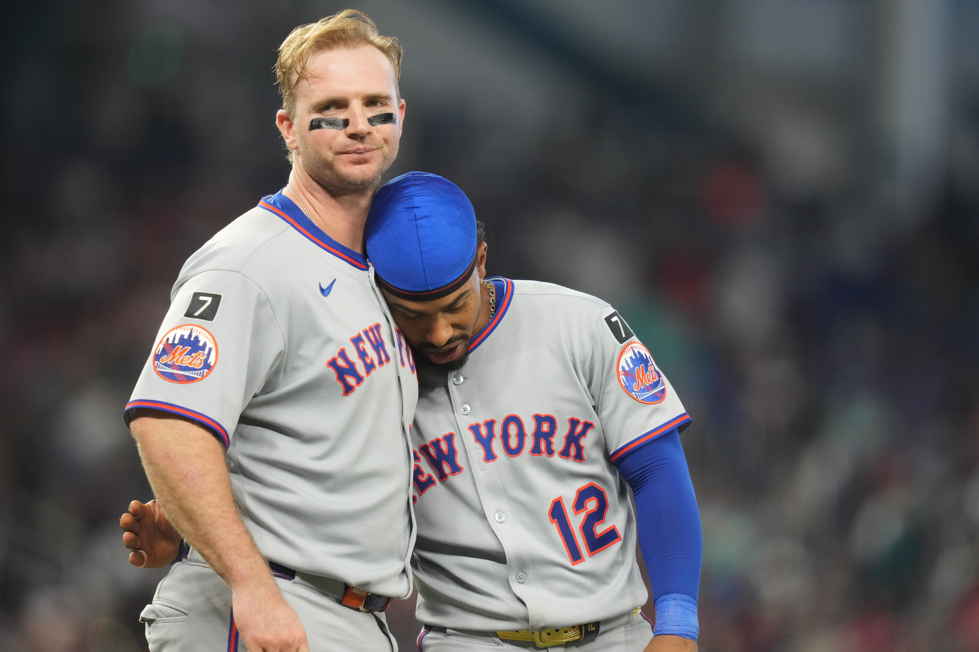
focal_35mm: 400
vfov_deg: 3.4
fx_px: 10877
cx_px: 490
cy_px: 326
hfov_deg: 5.2
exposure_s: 1/2000
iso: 4000
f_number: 3.2
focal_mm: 400
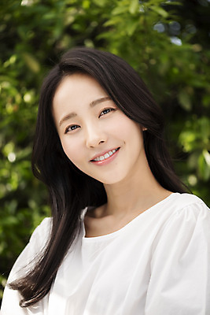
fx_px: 918
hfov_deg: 13.1
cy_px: 158
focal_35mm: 105
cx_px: 105
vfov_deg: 19.4
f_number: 4
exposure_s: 1/400
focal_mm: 105
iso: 100
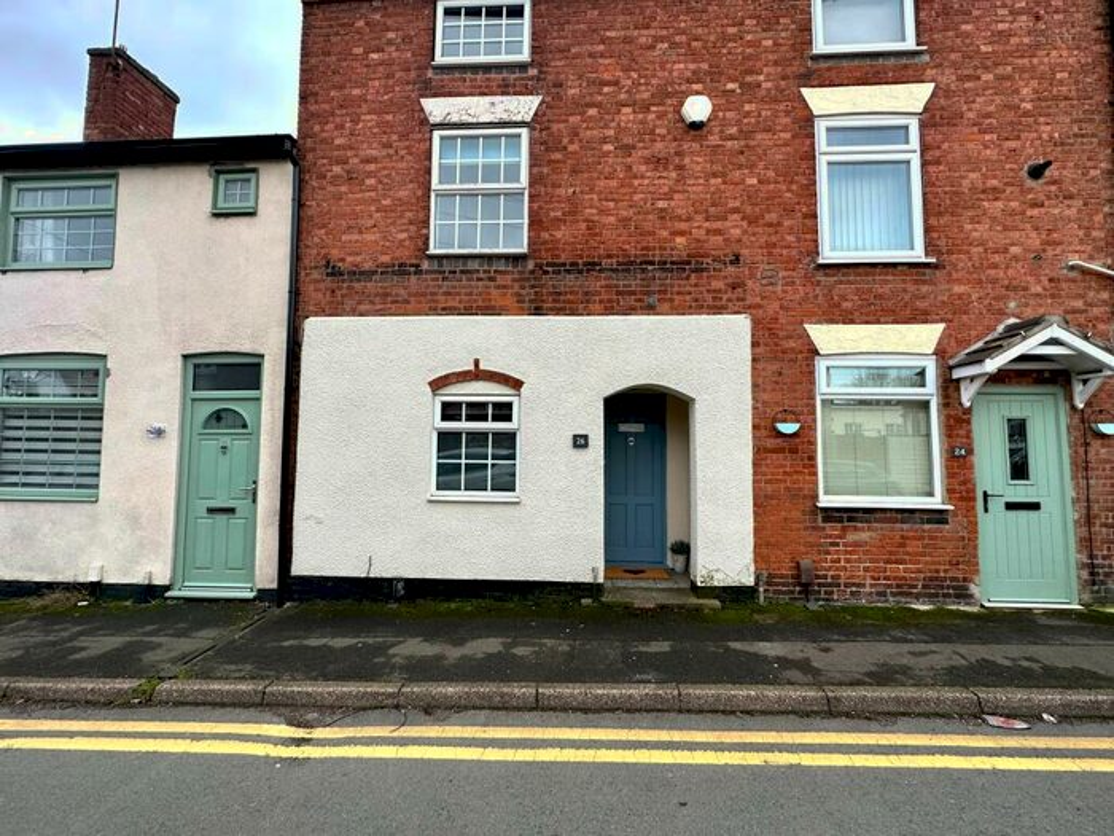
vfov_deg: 85.7
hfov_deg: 102.1
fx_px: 451
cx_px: 557
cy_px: 418
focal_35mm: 14
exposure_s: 1/99
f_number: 2.2
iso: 50
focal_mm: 2.22
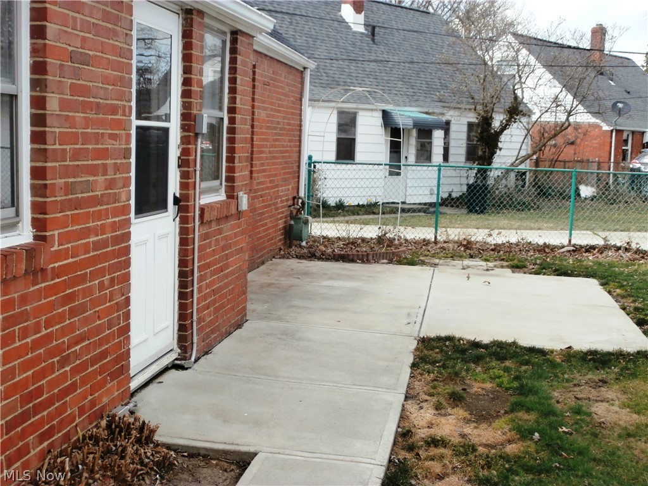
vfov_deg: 30.9
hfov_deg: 40.4
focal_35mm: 47
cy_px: 243
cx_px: 324
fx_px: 880
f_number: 4.2
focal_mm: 8.29
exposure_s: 1/320
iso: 100
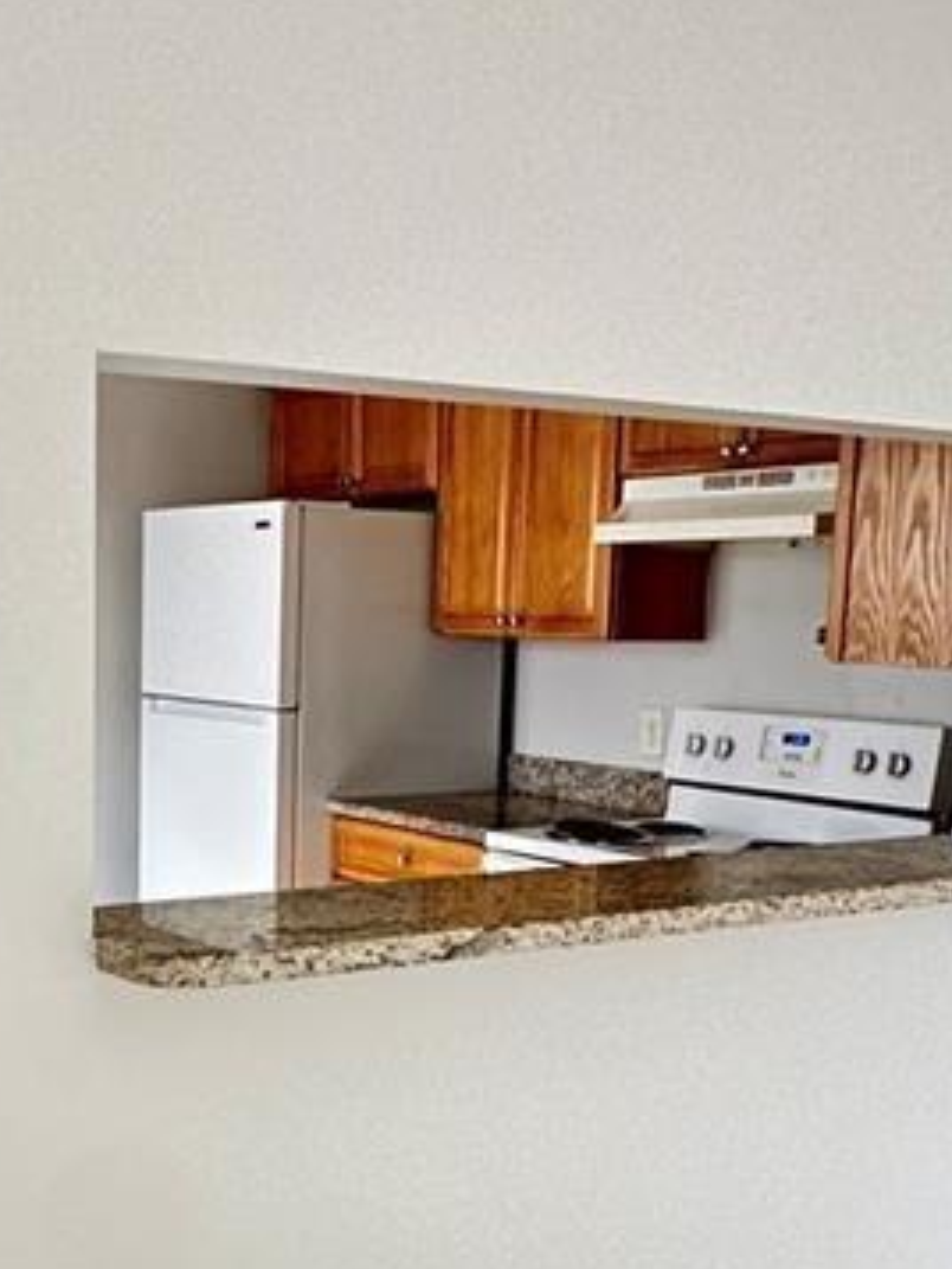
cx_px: 178
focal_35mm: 47
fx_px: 1722
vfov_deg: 39.9
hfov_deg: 30.1
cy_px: 860
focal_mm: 2.22
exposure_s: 1/89
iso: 320
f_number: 2.2
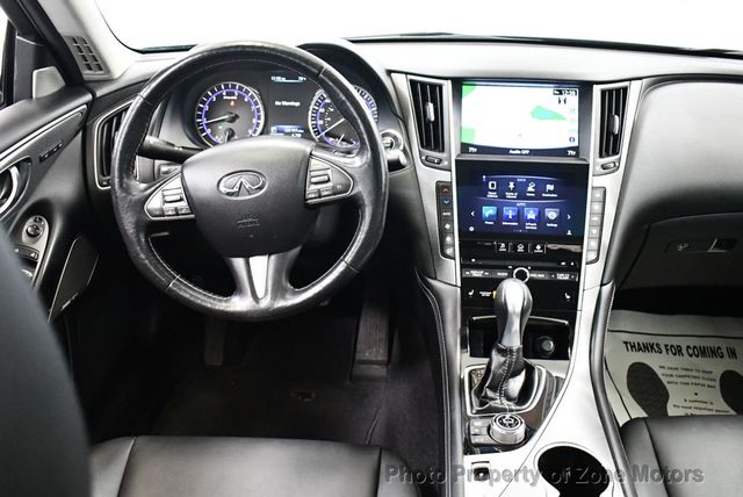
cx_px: 372
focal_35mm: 36
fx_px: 744
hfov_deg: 53.1
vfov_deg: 36.9
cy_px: 248
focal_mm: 18
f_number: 3.5
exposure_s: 1/60
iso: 5600
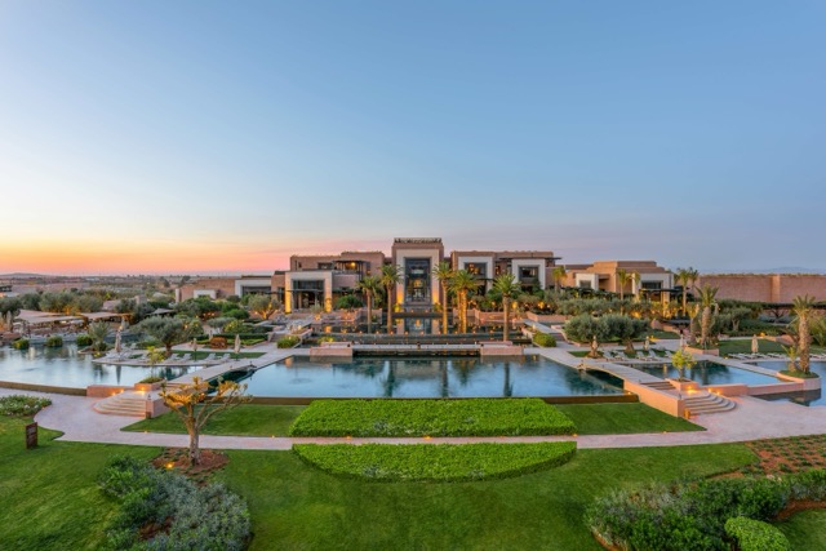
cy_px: 276
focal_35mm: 20
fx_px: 459
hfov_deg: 84.0
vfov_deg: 62.0
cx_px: 413
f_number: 11
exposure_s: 1.3
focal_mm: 20
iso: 64
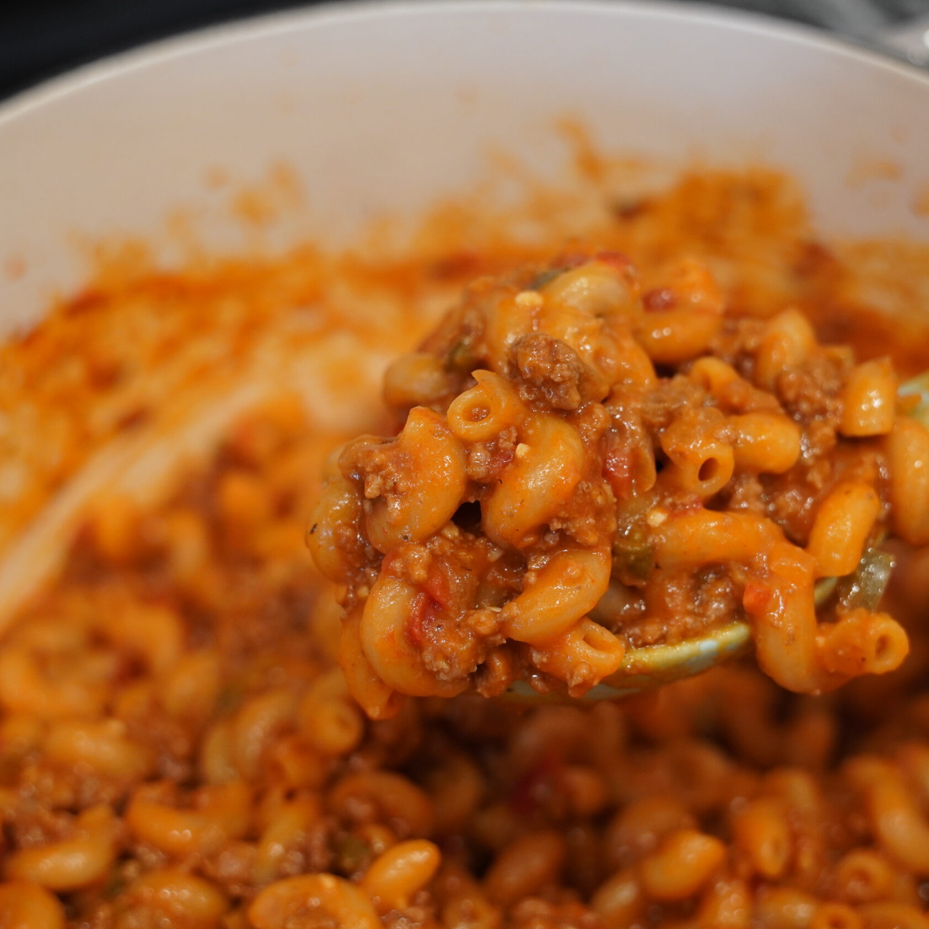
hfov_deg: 24.1
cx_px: 561
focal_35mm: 72
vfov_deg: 24.1
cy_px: 470
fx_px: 2175
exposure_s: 1/80
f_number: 2.8
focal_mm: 37
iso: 800
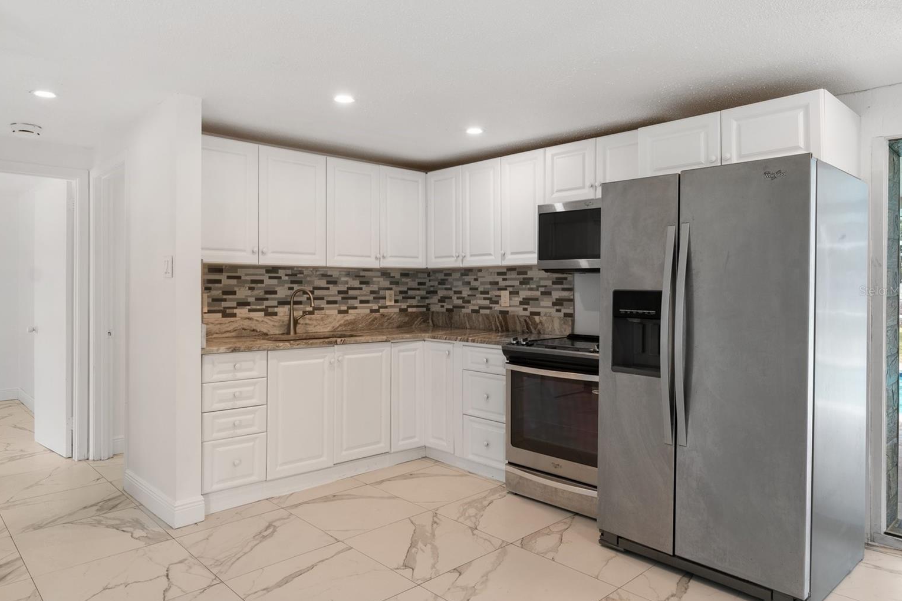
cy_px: 290
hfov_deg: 76.1
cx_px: 440
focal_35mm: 23
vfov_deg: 55.1
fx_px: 576
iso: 160
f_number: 8
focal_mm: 14.7
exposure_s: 1/3
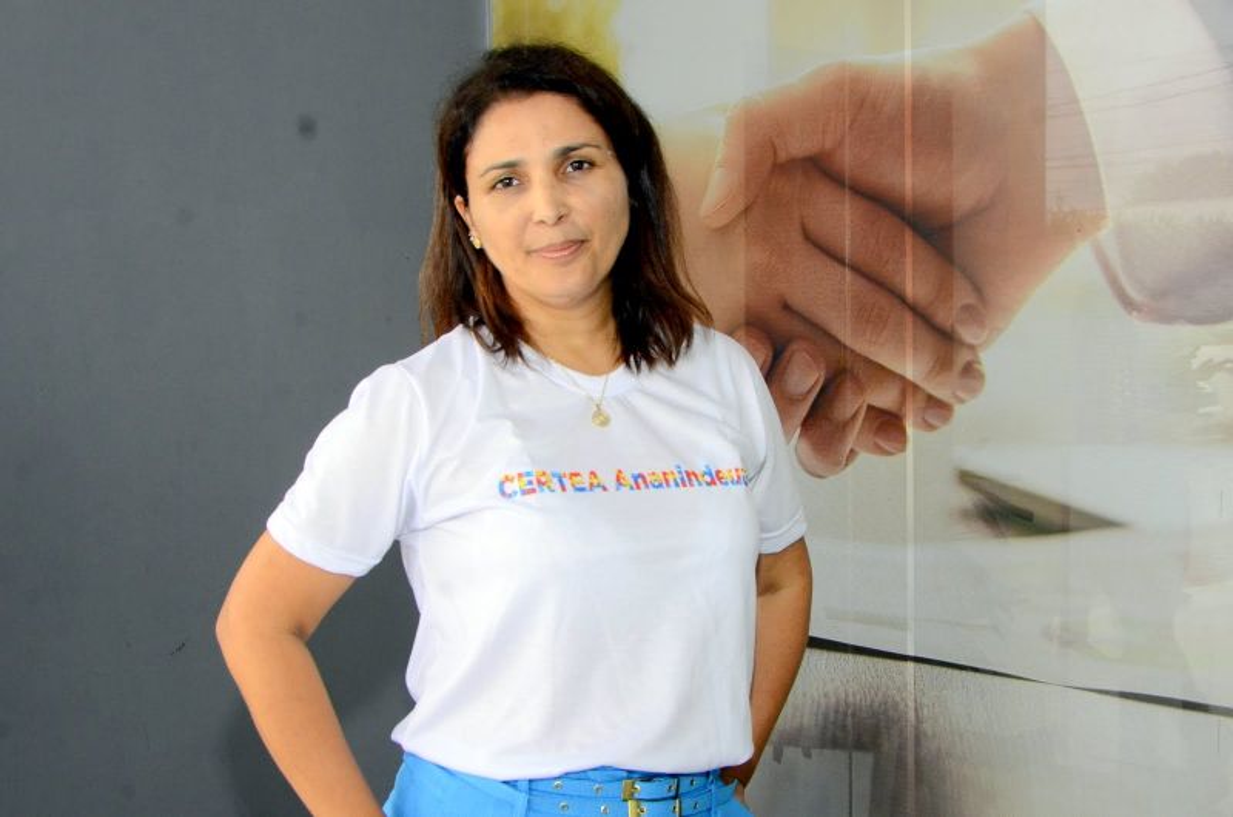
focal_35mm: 48
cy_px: 408
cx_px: 616
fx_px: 1641
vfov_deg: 28.0
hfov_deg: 41.2
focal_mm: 32
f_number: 8
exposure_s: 1/250
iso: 1600
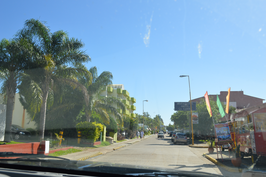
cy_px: 88
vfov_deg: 39.9
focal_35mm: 33
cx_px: 133
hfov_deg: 57.3
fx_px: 244
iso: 100
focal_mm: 22
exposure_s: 1/200
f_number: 7.1
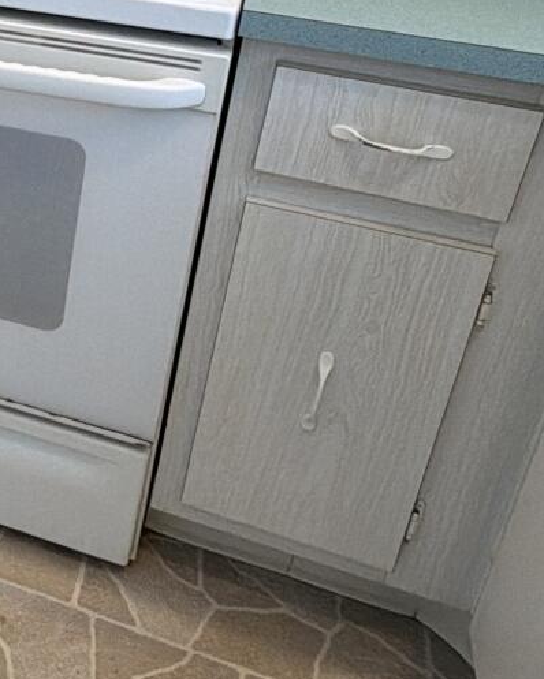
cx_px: -267
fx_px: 1106
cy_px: 86
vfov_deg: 32.7
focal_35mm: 55
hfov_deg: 22.7
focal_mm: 2.22
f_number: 2.2
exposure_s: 1/120
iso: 160
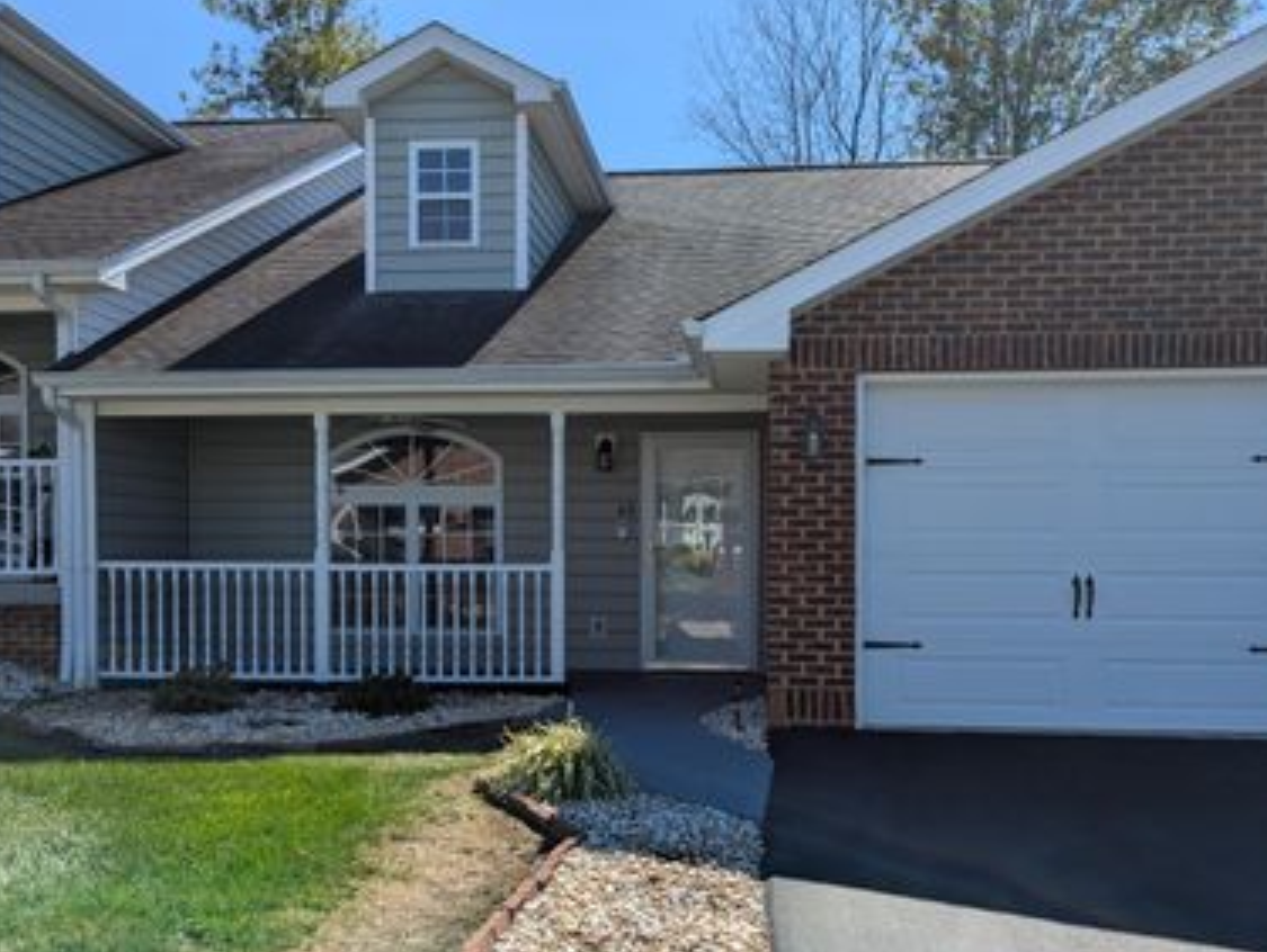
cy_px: 564
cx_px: 645
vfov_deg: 44.0
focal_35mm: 32
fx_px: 1172
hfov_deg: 56.8
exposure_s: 1/2309
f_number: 1.85
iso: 48
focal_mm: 6.81
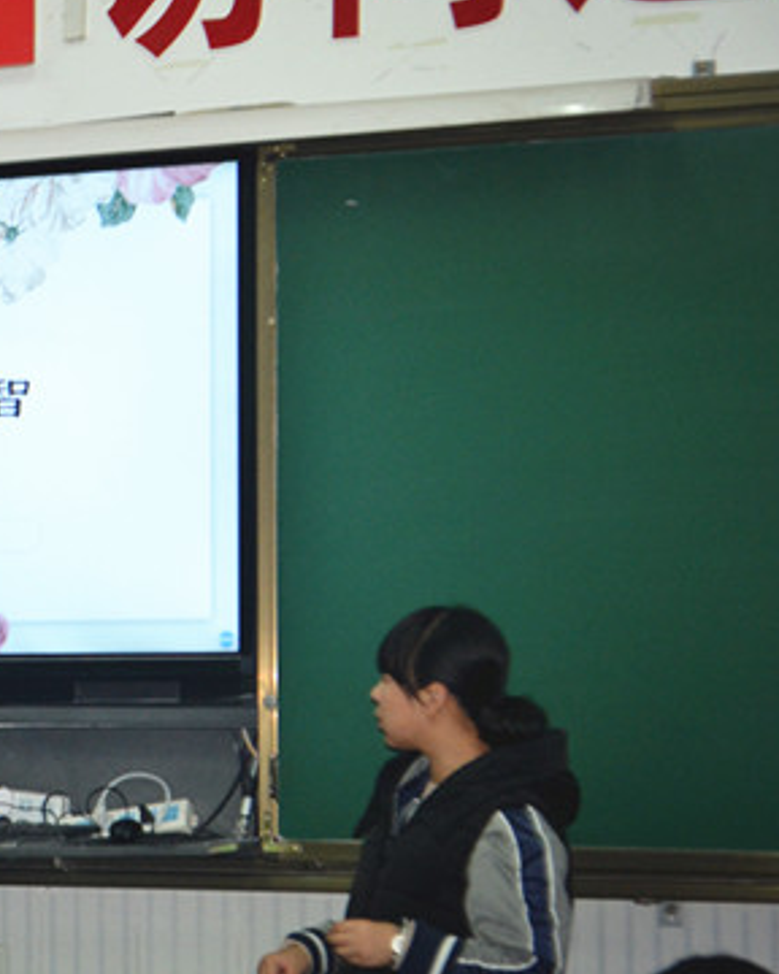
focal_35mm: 129
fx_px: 3711
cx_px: -8
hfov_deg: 11.8
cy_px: 499
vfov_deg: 14.9
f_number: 5.6
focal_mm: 55
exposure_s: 1/60
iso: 1100
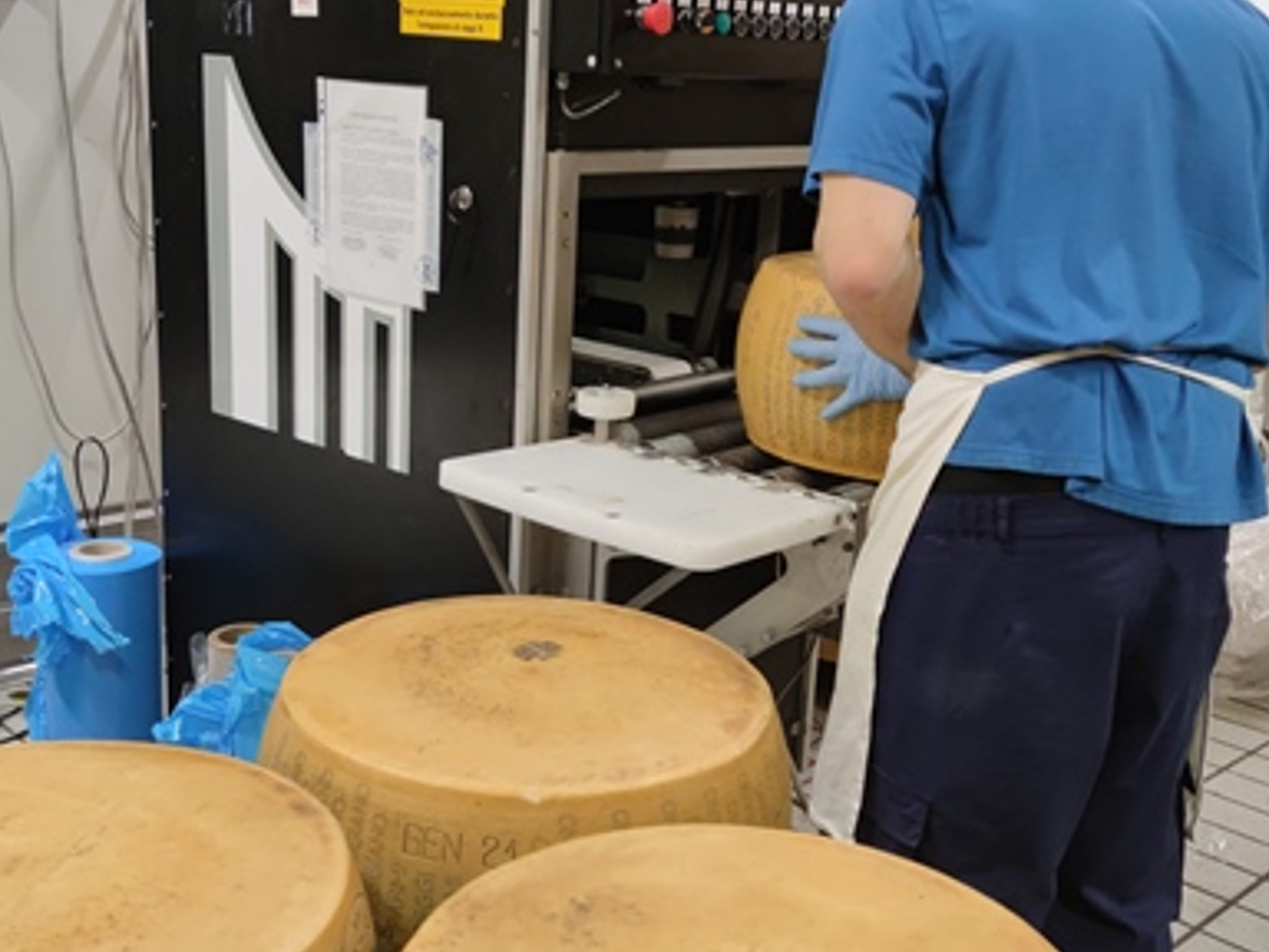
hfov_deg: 46.7
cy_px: 489
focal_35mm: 40
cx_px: 572
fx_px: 1466
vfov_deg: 36.0
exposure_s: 1/100
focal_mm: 6.72
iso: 369
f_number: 1.69
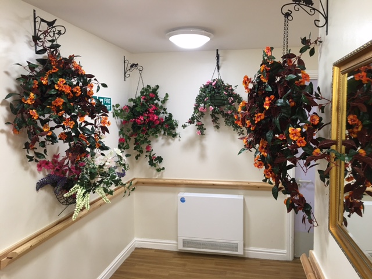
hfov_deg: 61.7
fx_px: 312
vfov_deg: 48.2
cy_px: 140
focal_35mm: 29
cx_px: 186
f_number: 2.2
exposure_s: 1/17
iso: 50
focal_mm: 4.15
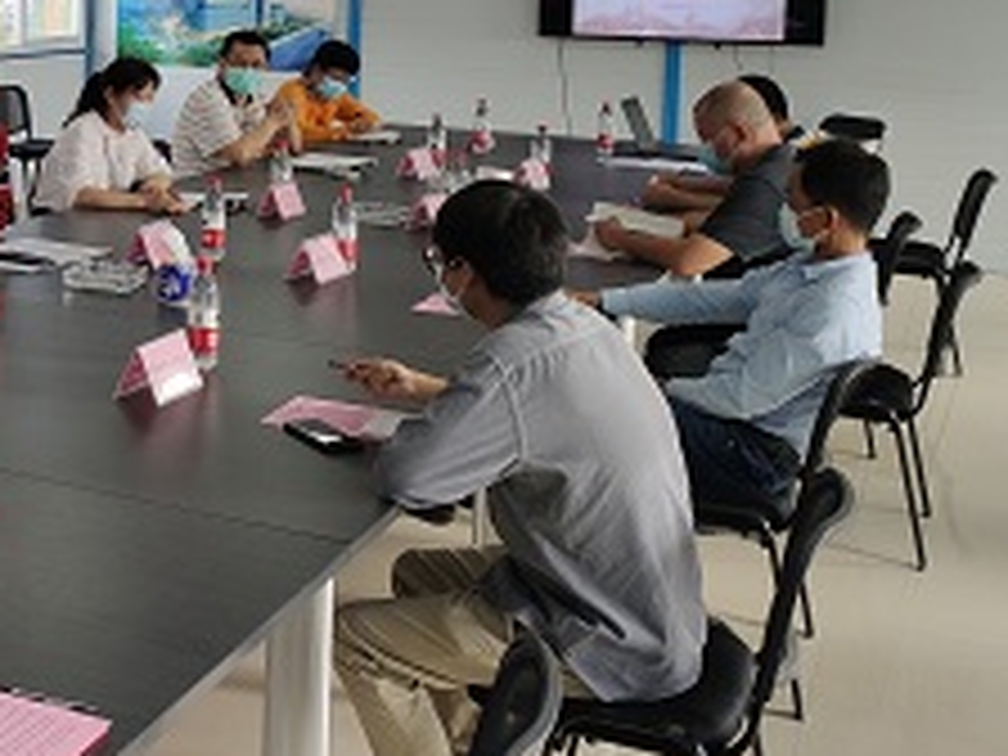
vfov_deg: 24.3
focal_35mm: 58
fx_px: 1689
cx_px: -63
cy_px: 38
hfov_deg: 30.2
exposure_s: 1/152
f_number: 1.75
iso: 112
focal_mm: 4.75
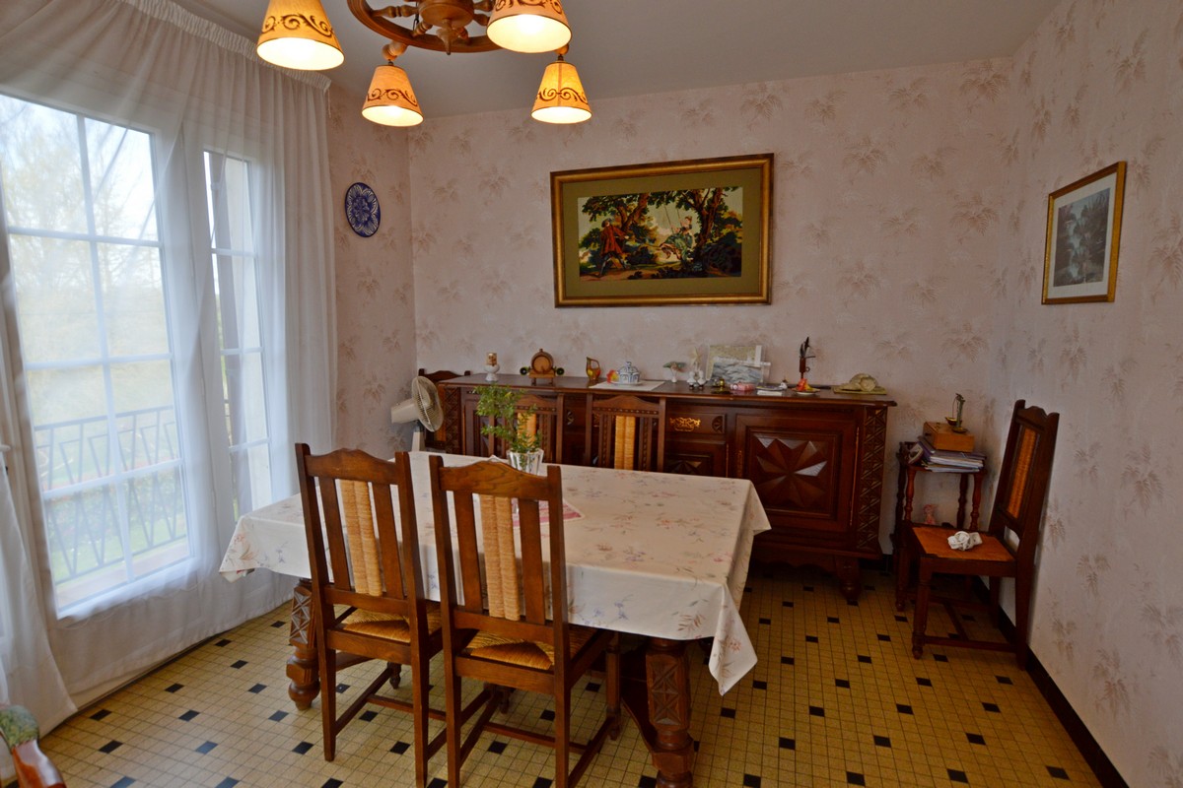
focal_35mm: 18
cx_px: 592
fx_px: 591
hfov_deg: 90.0
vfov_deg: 67.4
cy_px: 394
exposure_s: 1/125
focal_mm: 12
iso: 400
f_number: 5.6
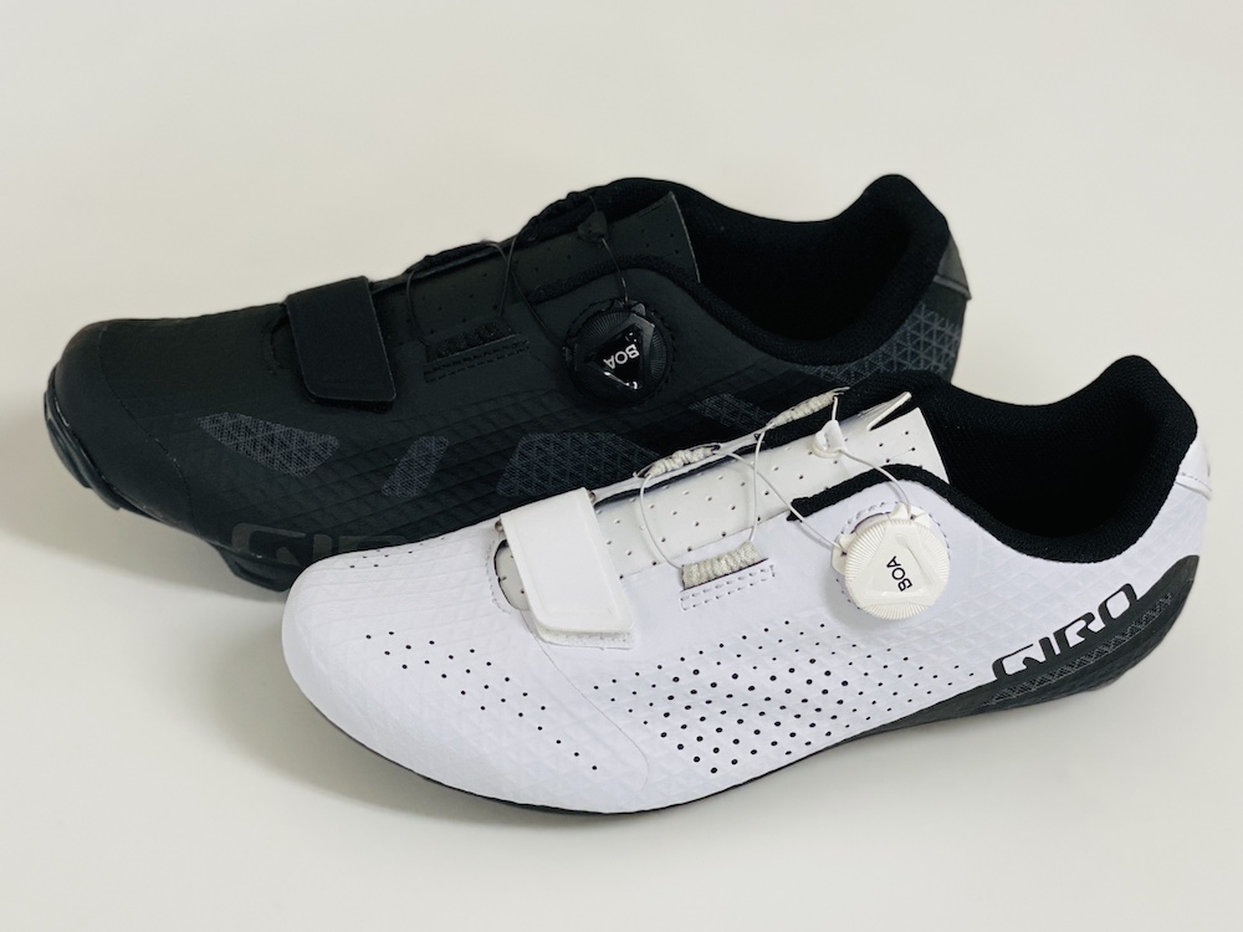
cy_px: 466
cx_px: 622
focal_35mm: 52
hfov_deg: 36.8
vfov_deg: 28.0
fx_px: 1867
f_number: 2
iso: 200
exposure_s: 1/100
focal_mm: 6
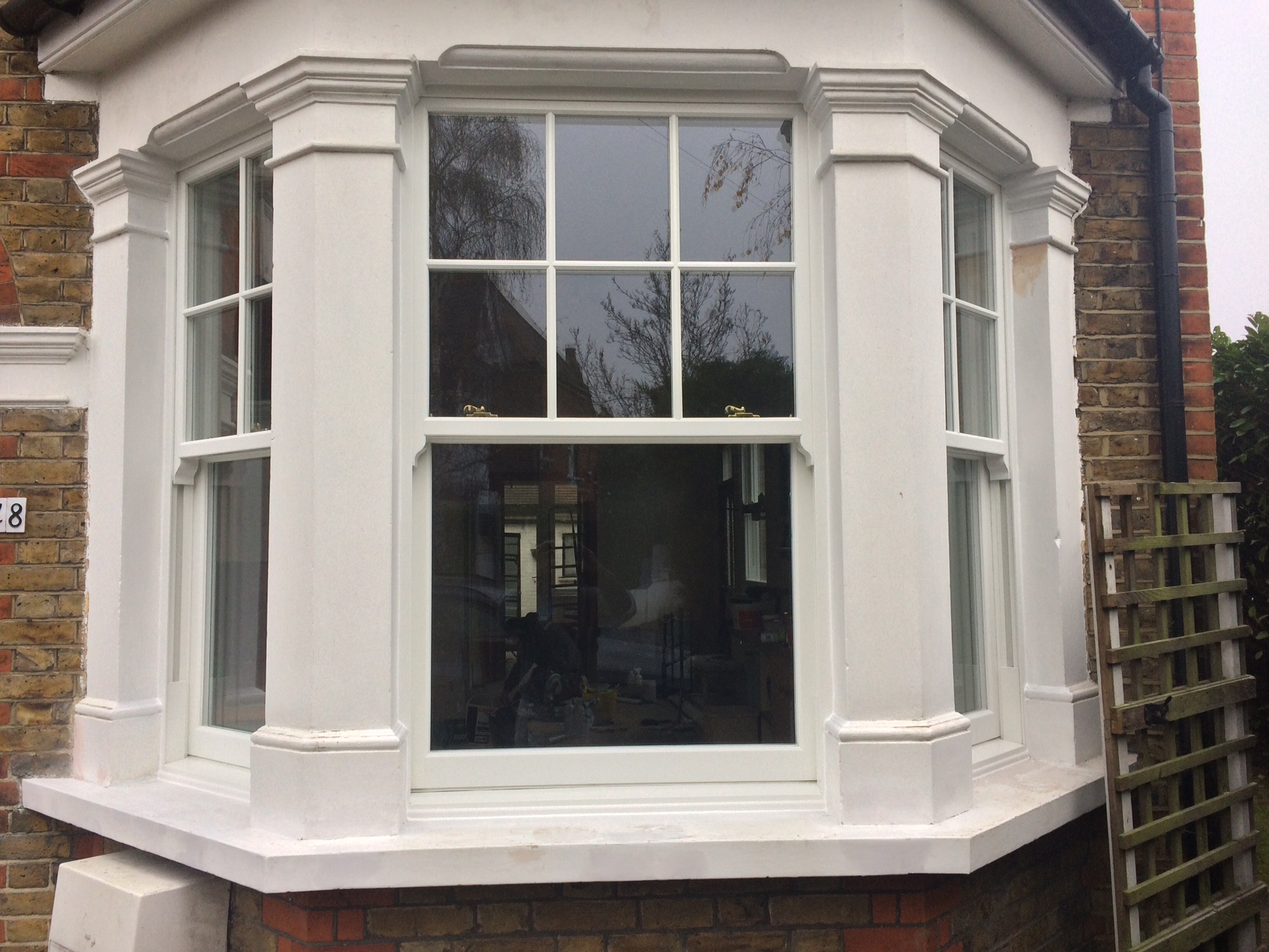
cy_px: 476
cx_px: 634
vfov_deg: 48.2
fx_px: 1063
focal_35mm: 29
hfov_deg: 61.7
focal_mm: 4.15
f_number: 2.2
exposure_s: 1/100
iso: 50
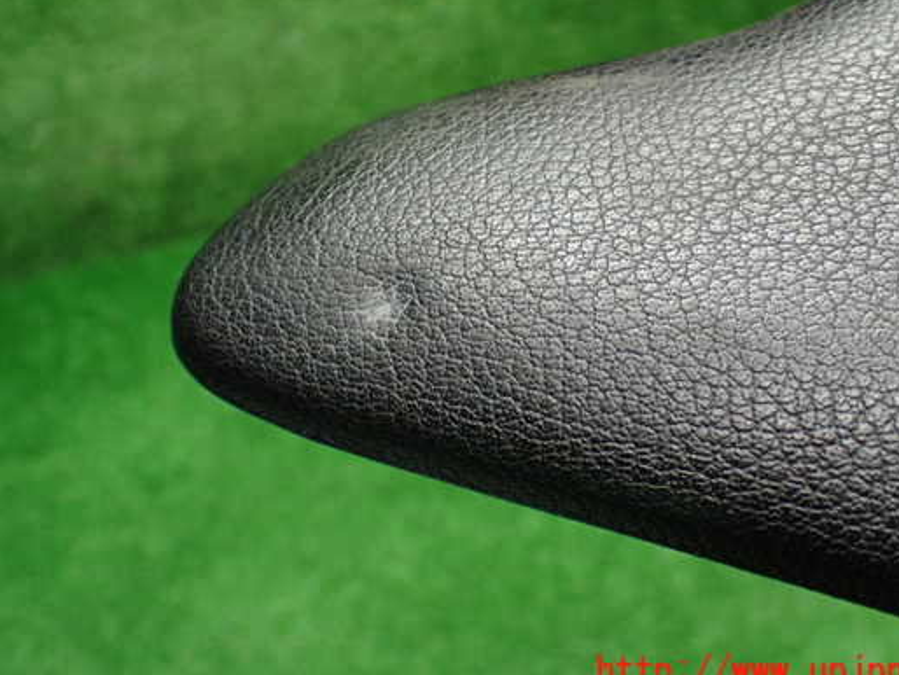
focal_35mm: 42
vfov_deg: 34.3
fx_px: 1091
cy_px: 301
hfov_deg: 44.8
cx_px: 467
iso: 800
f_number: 2.5
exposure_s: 1/125
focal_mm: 6.37
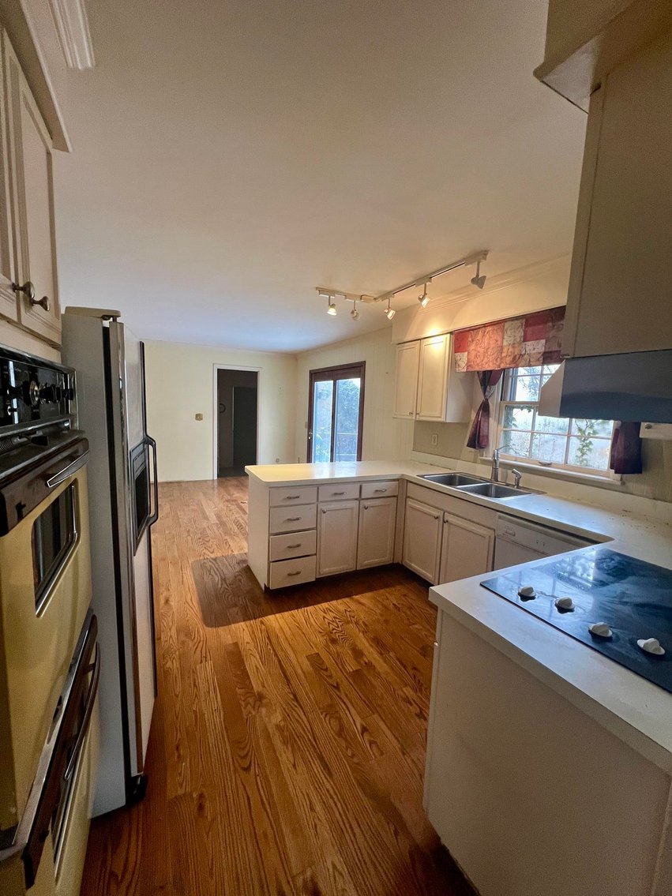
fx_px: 337
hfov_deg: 89.9
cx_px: 336
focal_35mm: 13
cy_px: 448
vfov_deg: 106.2
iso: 200
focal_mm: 1.57
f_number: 1.8
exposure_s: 1/60
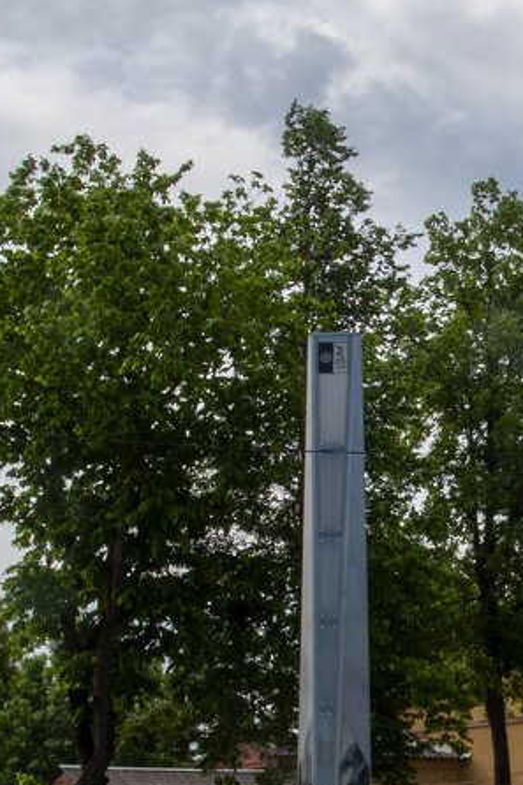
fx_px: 1526
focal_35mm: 70
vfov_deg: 28.1
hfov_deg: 19.4
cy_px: 657
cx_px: 337
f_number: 25
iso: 640
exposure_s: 1/200
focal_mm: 26
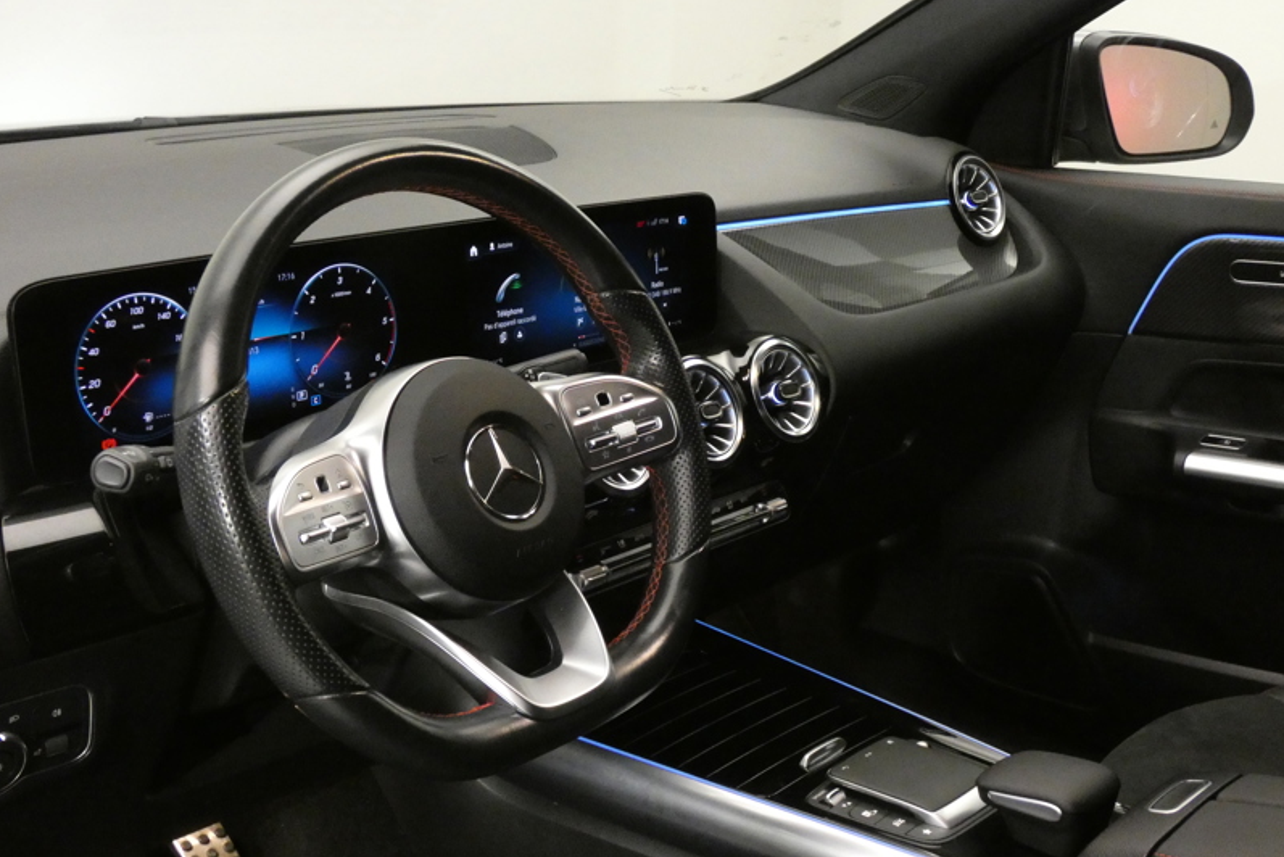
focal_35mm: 48
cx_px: 643
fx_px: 1713
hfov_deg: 41.1
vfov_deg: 28.1
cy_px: 469
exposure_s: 1/20
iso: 1600
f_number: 3.8
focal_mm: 8.2
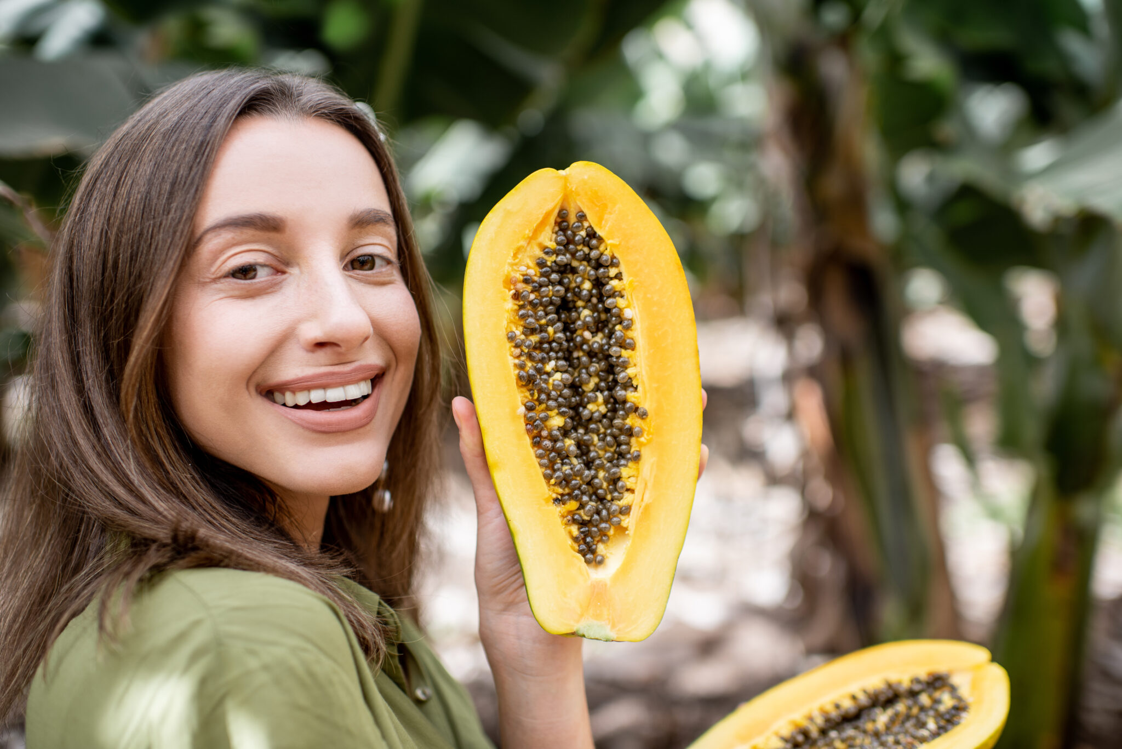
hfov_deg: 54.4
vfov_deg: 37.9
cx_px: 561
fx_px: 1091
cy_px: 374
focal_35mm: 35
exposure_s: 1/500
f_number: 2.2
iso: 100
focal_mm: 35
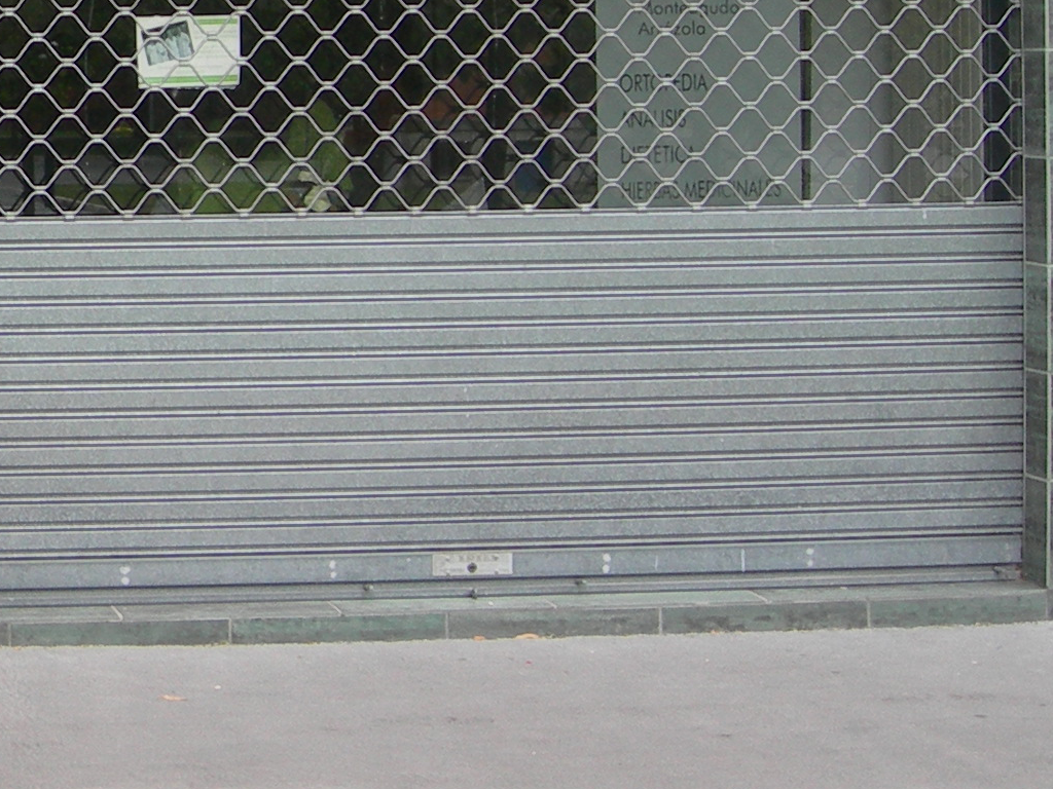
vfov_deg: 12.8
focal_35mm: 114
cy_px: -43
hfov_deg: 16.2
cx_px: -360
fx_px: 3468
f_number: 2.8
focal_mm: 7.8
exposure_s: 1/221
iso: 50
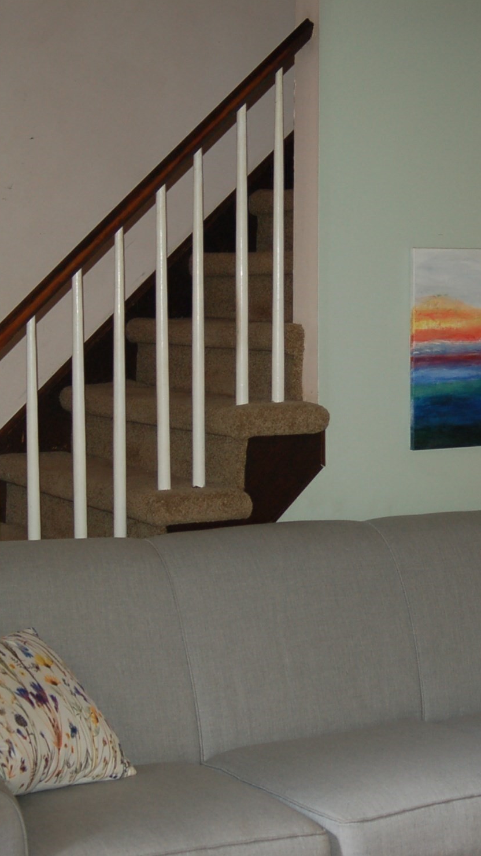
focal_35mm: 67
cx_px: 376
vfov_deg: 31.4
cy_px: 430
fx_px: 1519
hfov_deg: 17.9
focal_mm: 28
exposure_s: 1/60
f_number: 3.3
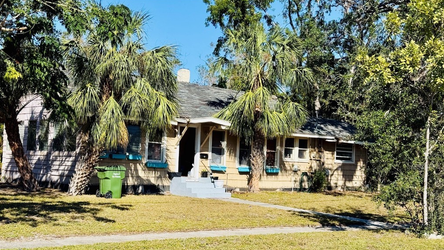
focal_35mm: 53
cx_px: 223
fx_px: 624
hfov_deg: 39.2
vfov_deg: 22.5
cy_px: 165
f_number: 1.78
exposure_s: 1/4587
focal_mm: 6.76
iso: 64
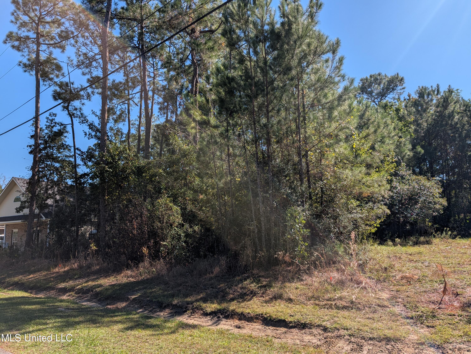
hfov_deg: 71.5
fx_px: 327
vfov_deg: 56.9
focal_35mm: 24
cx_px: 236
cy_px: 177
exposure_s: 1/1038
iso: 20
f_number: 1.68
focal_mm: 6.9
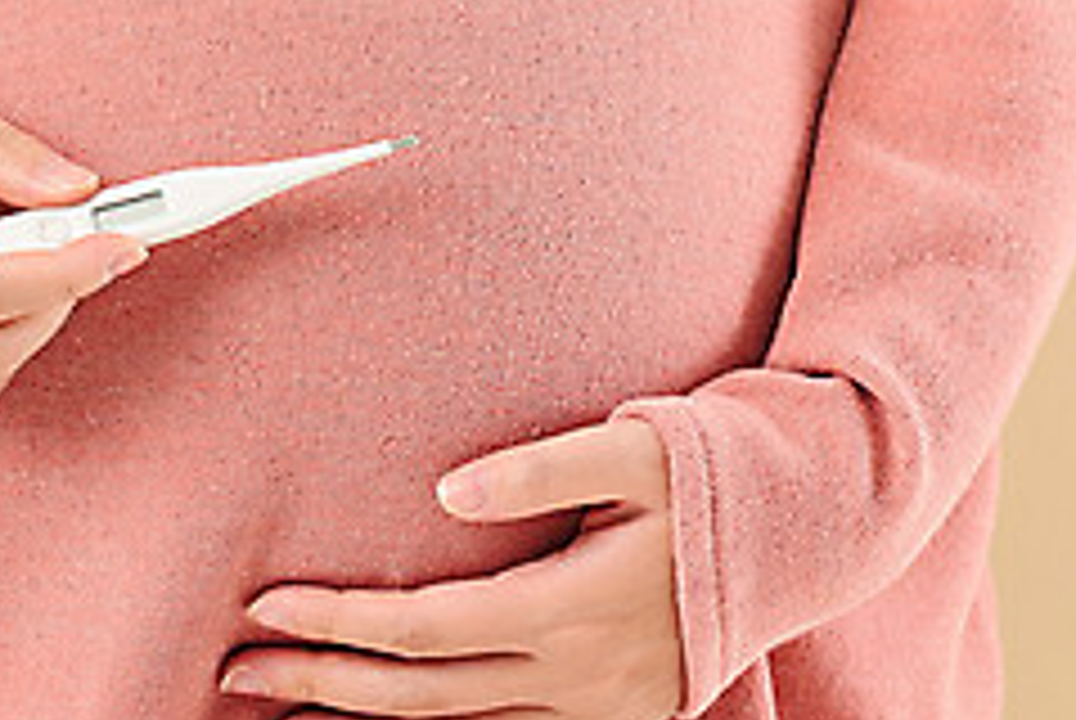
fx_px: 14992
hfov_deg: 4.1
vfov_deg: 2.8
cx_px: 281
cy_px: 27
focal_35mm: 501
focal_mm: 200
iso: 100
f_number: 6.3
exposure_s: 1/125
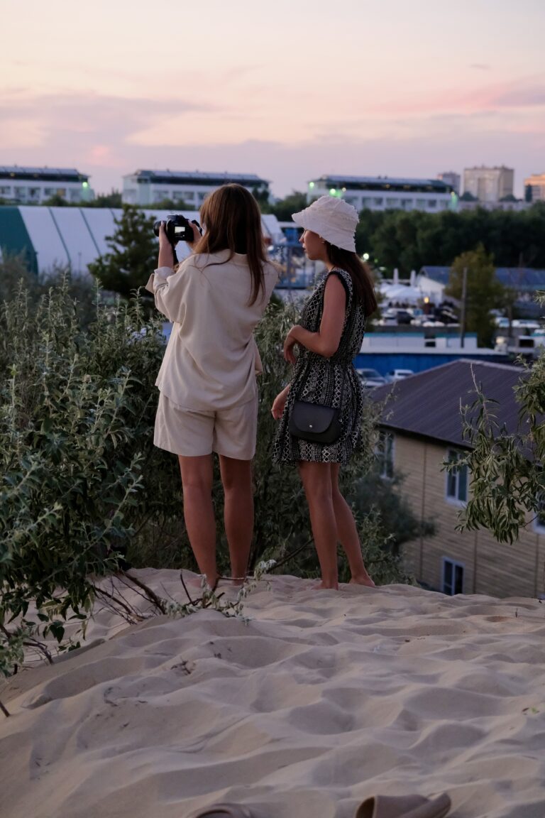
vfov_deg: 24.5
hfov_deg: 16.5
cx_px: 272
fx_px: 1885
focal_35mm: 83
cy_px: 409
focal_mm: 55
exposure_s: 1/320
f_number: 4
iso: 3200
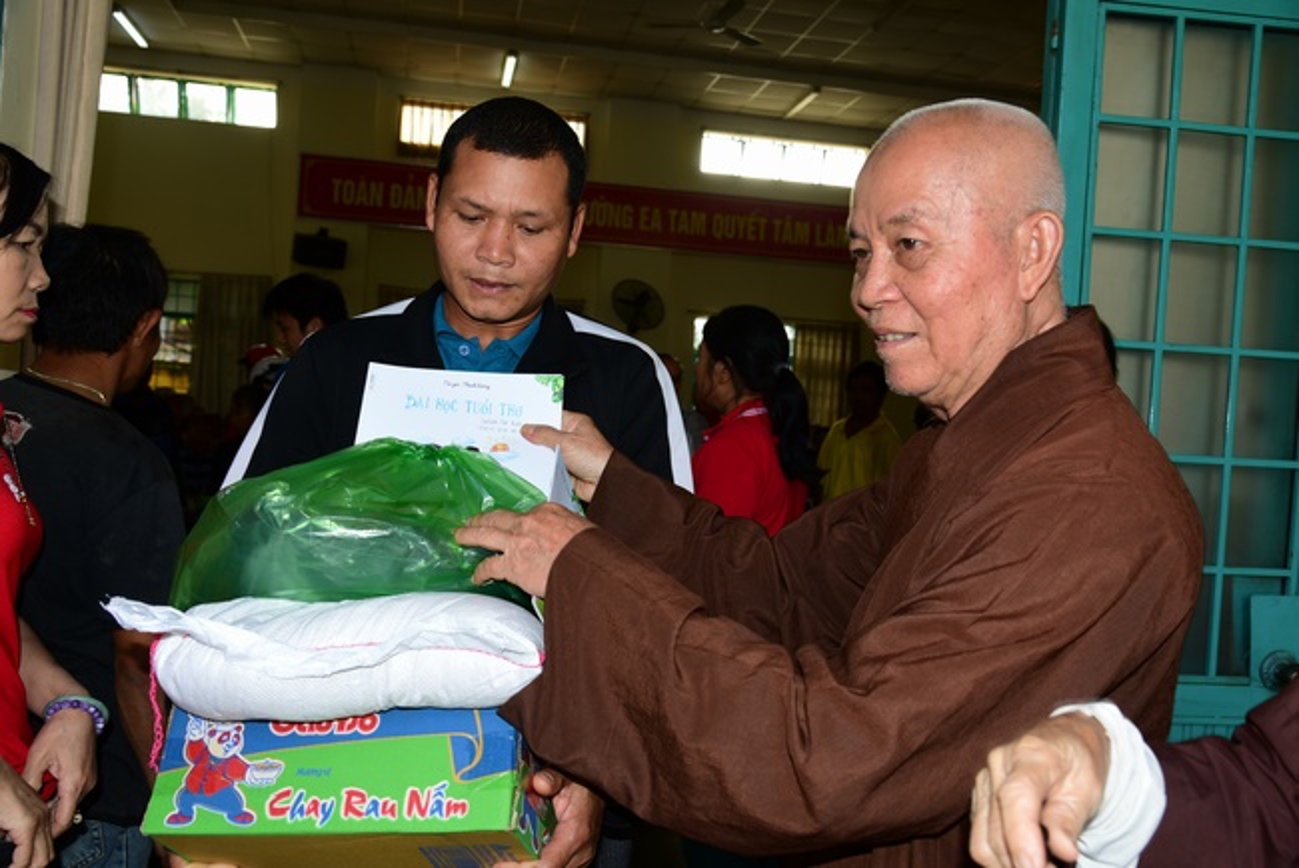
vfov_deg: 42.4
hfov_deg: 60.3
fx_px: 1119
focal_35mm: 31
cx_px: 650
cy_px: 434
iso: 200
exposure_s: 1/100
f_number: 5.6
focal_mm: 31
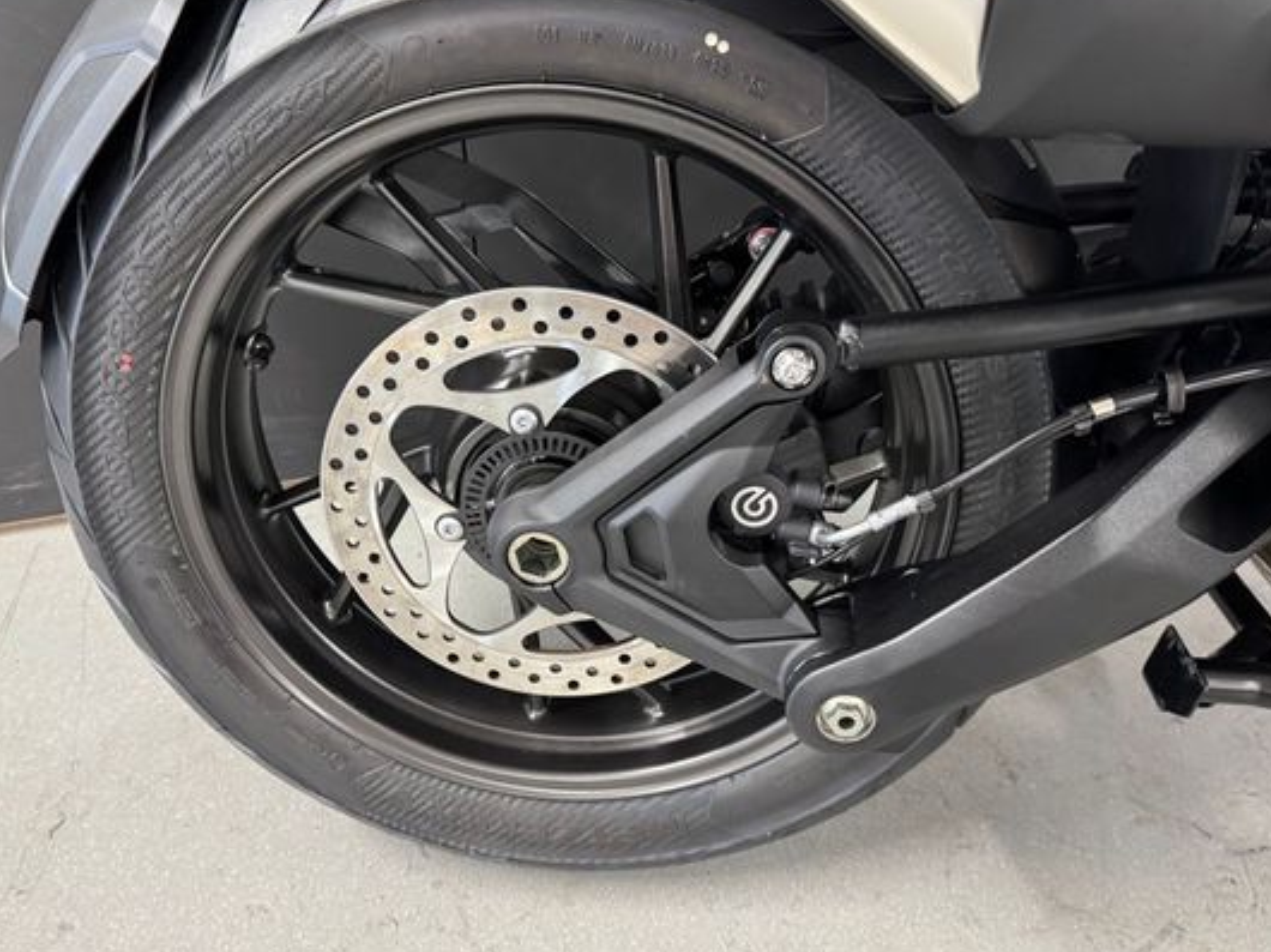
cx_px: 595
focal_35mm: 29
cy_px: 465
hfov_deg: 61.6
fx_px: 1064
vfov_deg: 48.2
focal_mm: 6.76
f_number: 1.78
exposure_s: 1/50
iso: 400
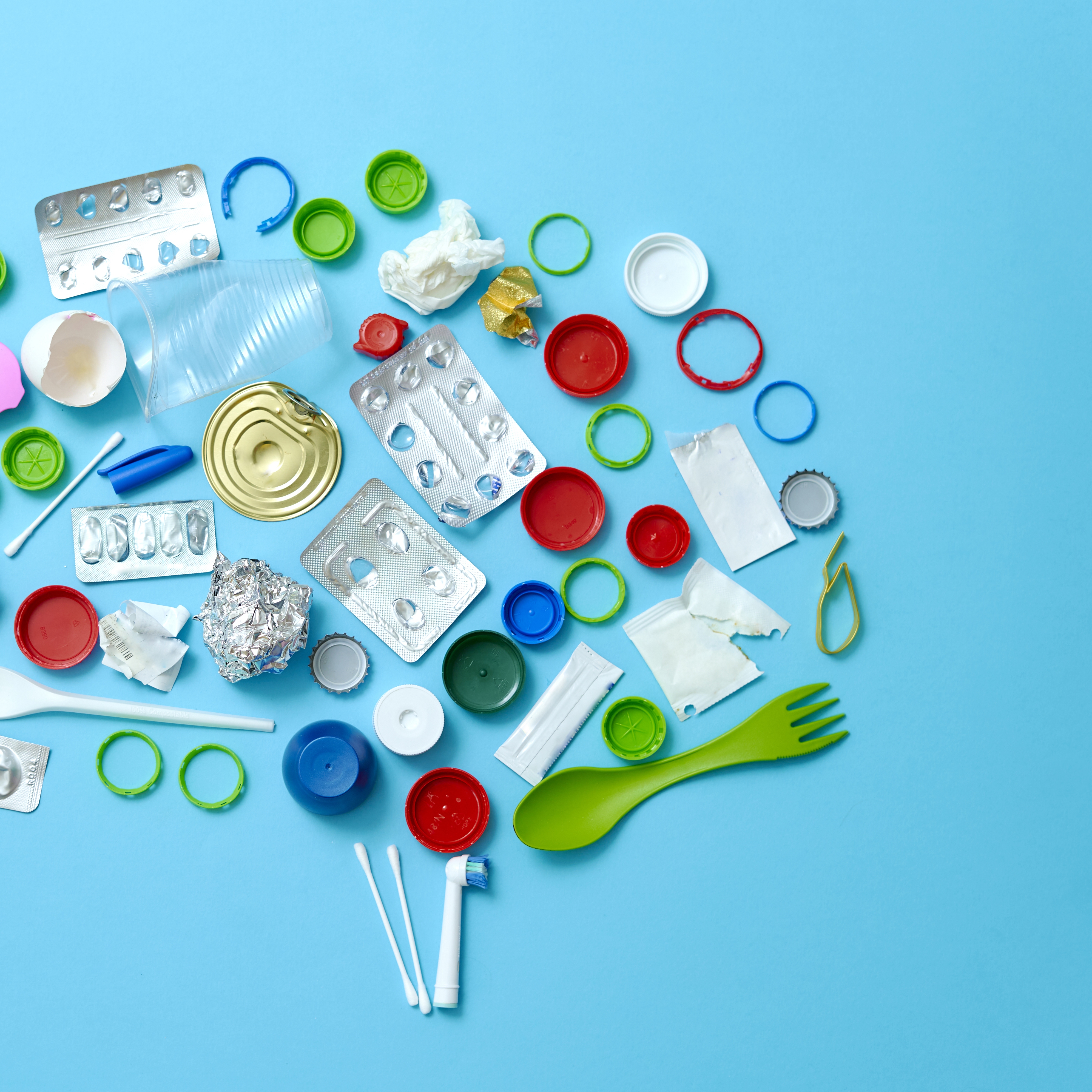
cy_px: 546
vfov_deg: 26.9
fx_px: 2284
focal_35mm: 64
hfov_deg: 26.7
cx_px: 324
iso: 100
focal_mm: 50
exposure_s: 1/125
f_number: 3.5
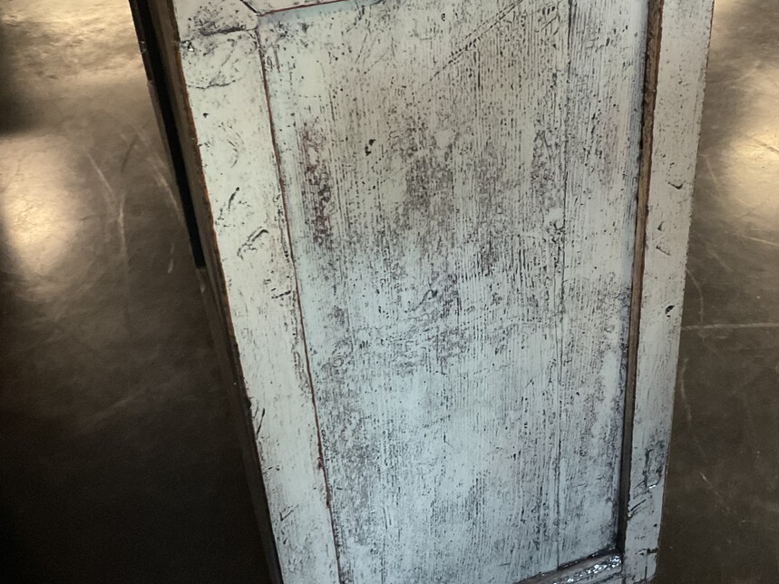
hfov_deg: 41.8
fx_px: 1013
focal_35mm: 45
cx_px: 488
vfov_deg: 31.9
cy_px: 184
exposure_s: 1/25
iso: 320
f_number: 1.8
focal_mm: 3
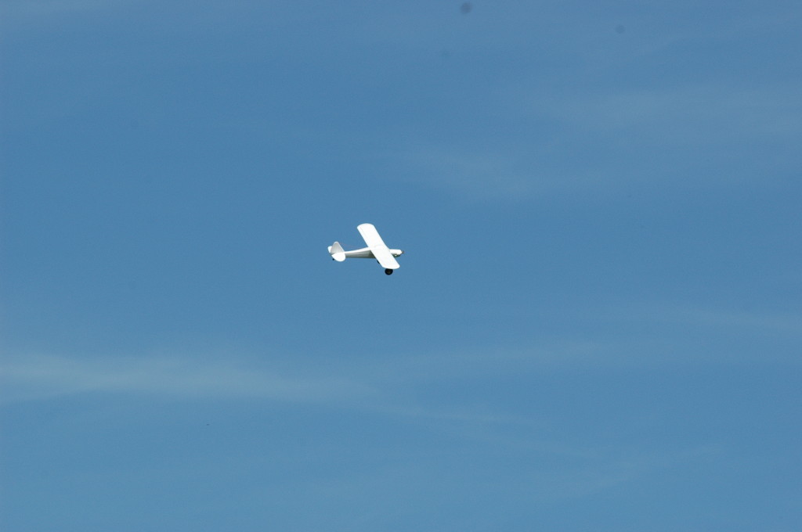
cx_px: 401
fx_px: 6675
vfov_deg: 4.6
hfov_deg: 6.9
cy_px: 266
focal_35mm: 300
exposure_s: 1/800
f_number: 7.1
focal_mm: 200
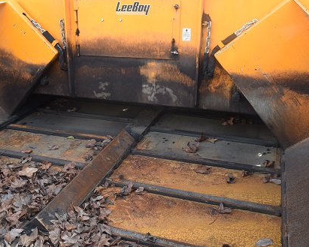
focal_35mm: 37
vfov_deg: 40.0
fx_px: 338
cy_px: 143
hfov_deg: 48.8
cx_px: 125
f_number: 8
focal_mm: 18
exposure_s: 1/200
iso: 400
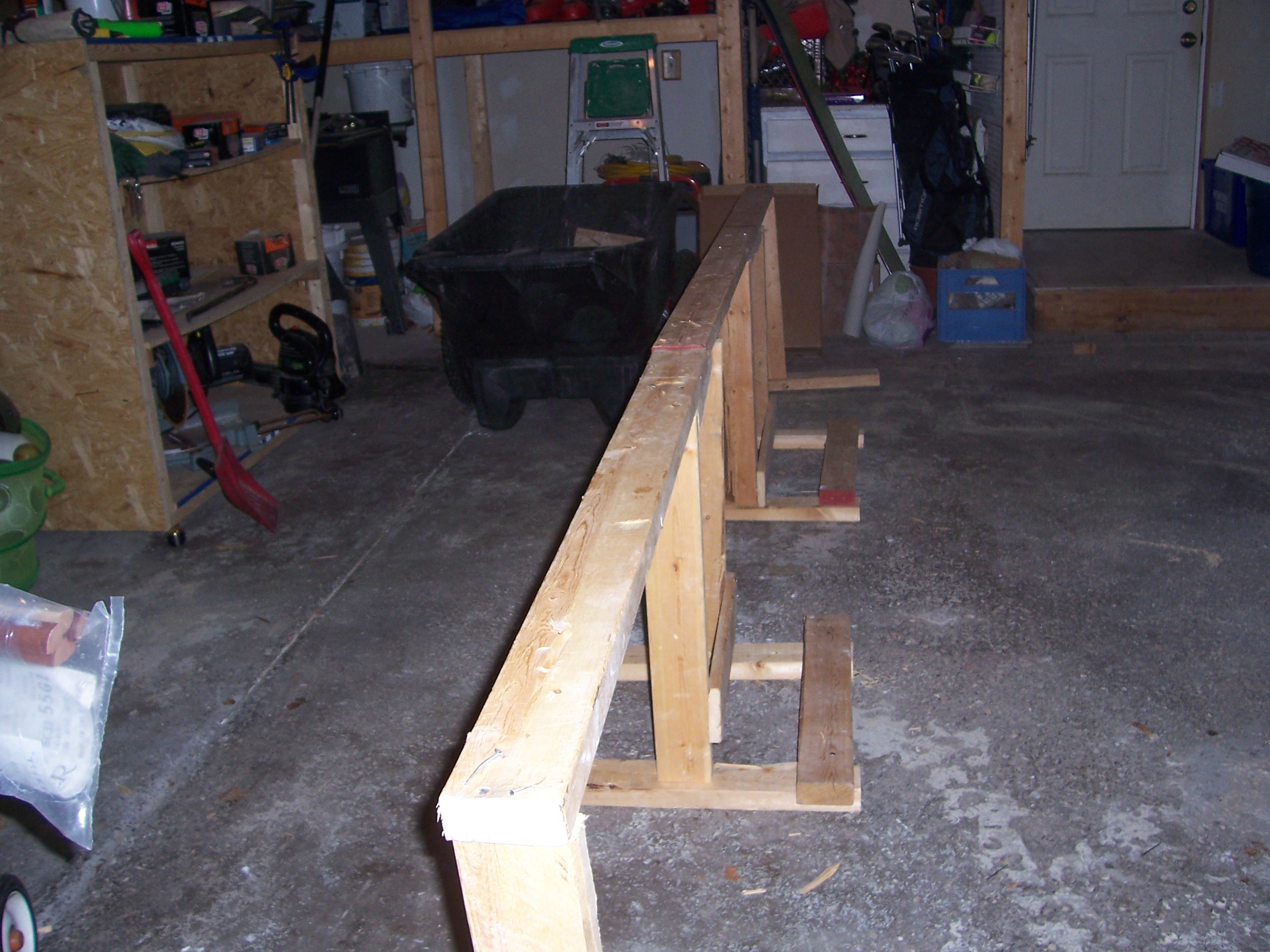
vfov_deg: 41.8
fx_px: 1247
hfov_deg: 54.0
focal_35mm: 34
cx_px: 635
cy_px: 476
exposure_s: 1/60
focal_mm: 5.6
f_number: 2.7
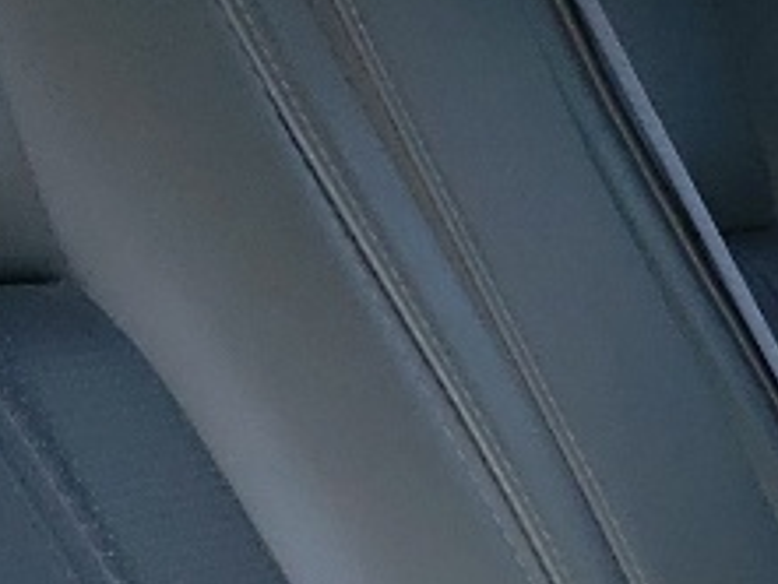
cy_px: 788
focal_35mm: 188
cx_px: 1454
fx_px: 4228
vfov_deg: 7.8
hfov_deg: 9.9
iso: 50
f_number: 1.5
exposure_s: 1/526
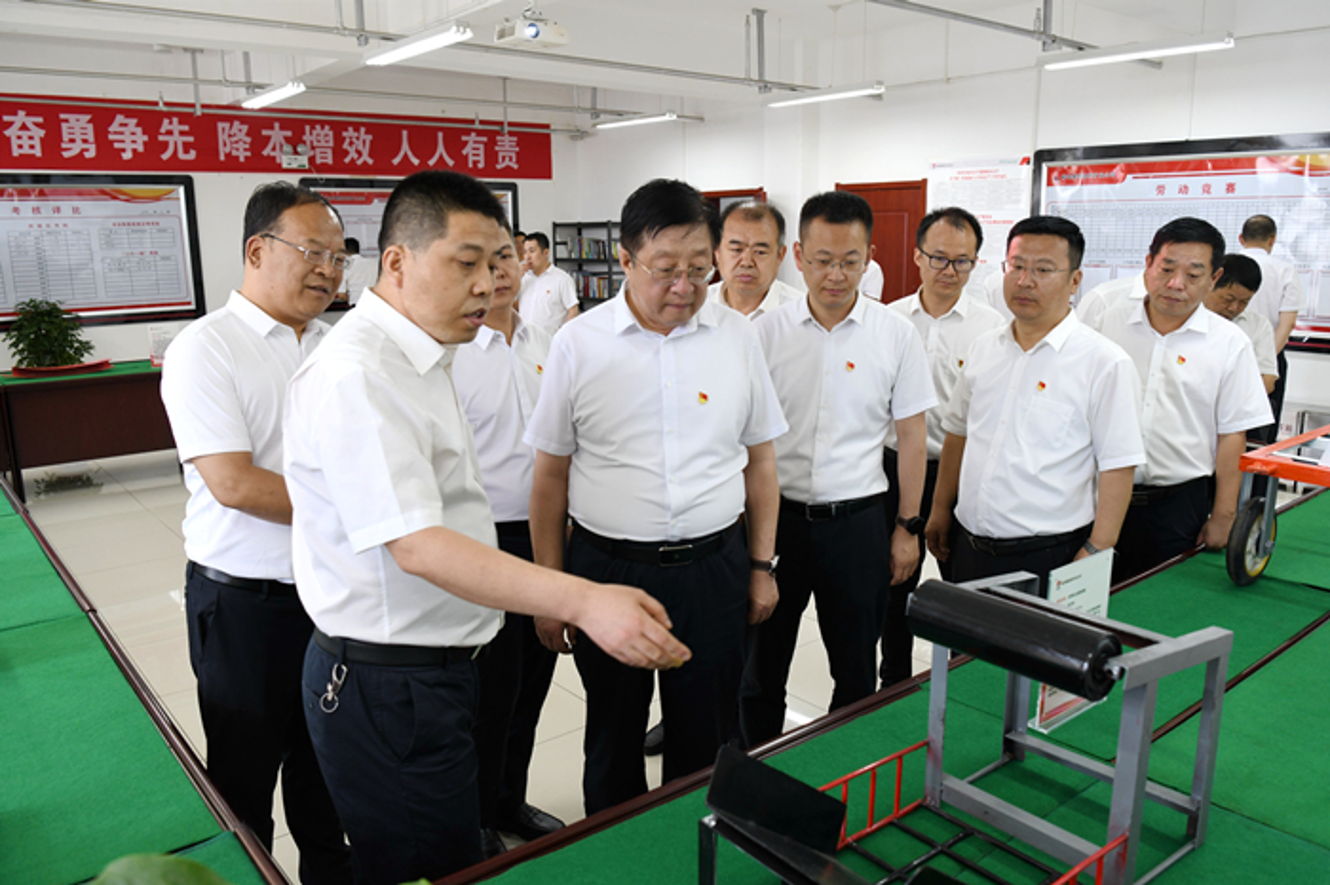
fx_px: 960
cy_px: 442
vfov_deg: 49.5
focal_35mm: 26
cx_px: 665
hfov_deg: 69.4
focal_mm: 26
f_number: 5
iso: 800
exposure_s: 1/100
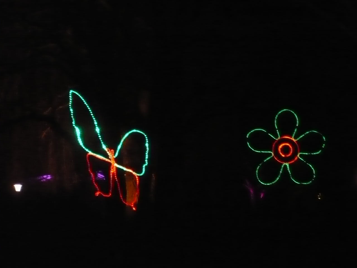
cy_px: 134
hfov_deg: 13.7
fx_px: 1485
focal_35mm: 144
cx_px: 178
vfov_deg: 10.3
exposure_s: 1/30
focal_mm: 17.4
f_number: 5
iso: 640
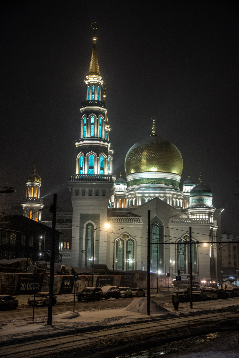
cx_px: 120
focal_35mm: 62
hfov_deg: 21.9
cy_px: 179
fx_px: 617
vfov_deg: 32.4
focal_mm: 62
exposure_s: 1/60
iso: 2000
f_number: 4.8
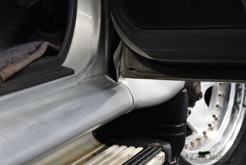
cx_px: 123
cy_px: 82
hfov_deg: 18.6
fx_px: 752
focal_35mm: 110
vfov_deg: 12.5
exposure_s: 1/125
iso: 3200
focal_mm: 55
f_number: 5.6
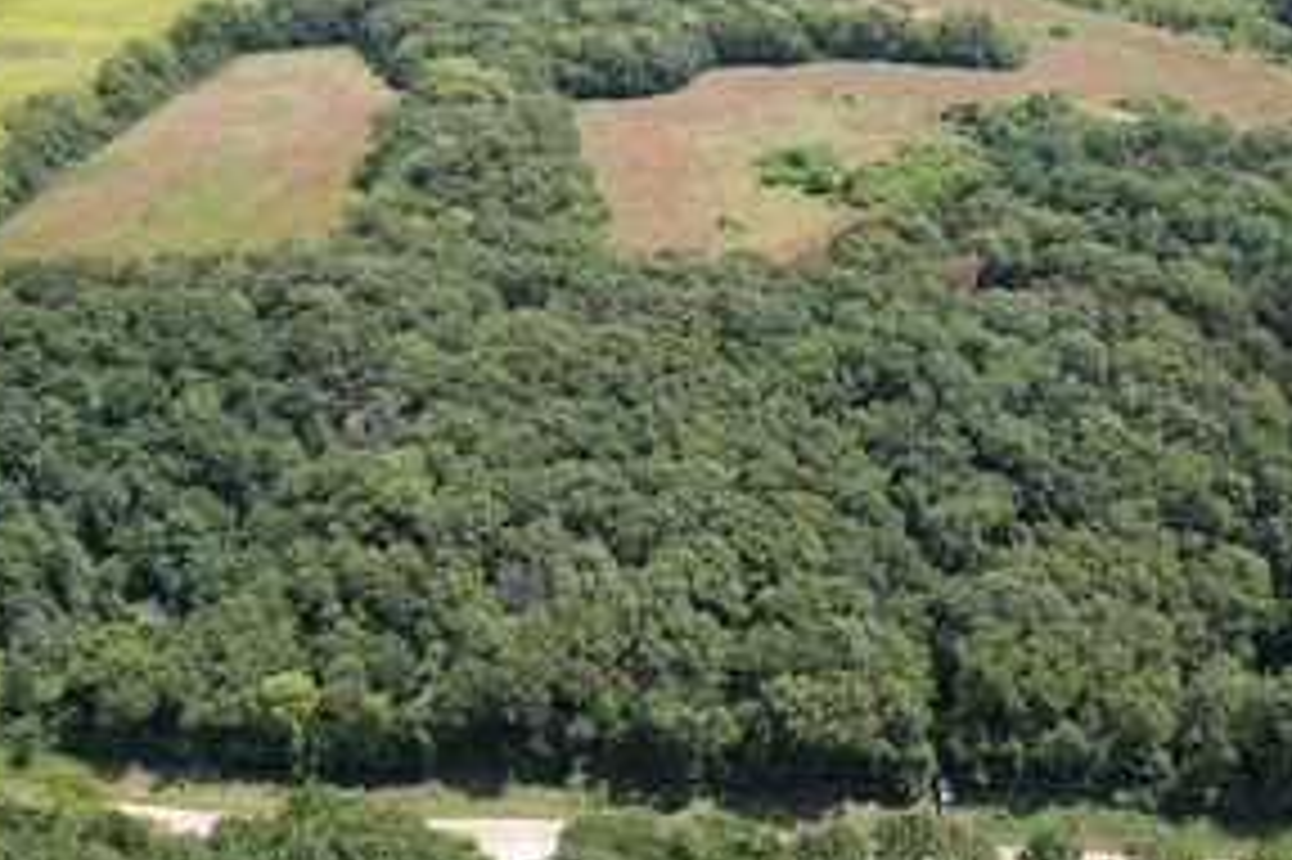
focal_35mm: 33
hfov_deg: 56.9
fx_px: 1184
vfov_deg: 39.1
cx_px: 756
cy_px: 236
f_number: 2.8
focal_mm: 8.38
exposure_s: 1/800
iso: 100
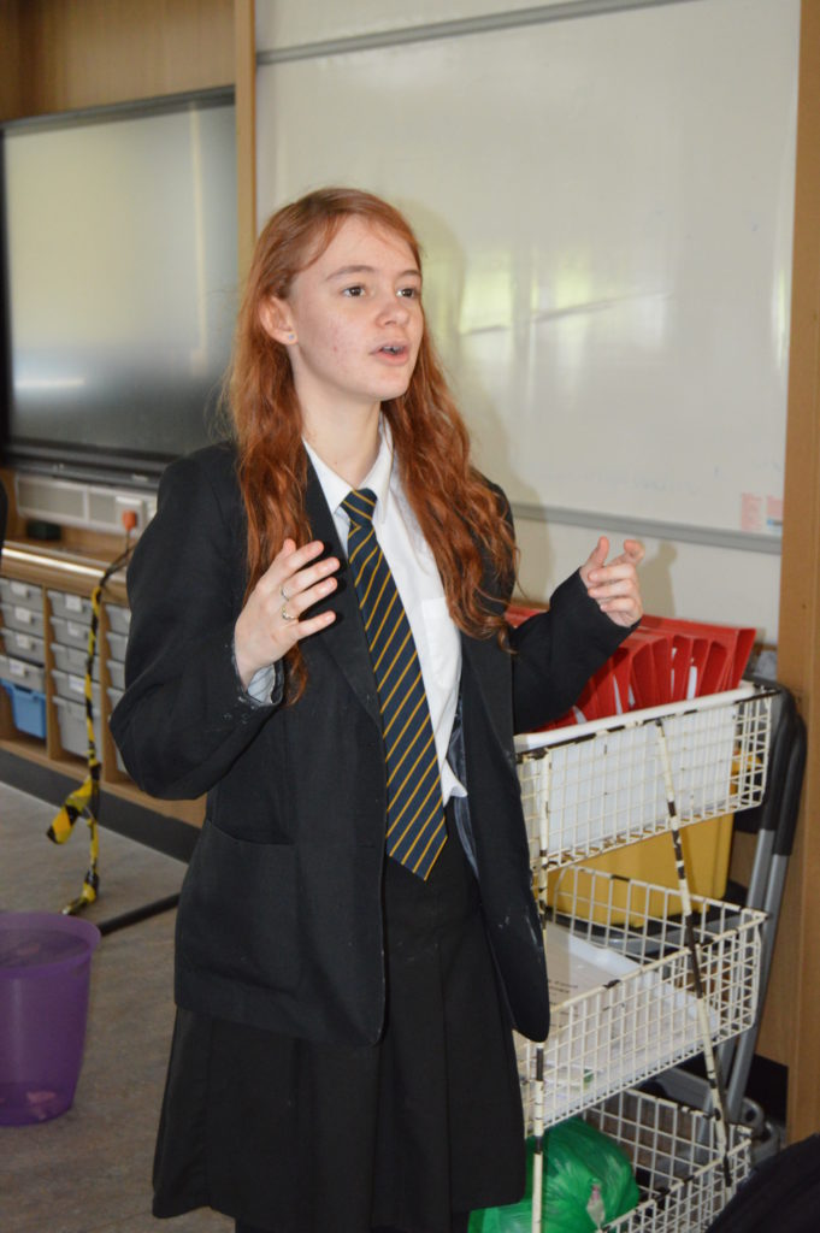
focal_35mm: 52
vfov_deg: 37.9
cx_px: 410
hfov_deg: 25.7
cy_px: 616
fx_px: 1797
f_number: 4.5
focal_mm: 35
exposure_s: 1/60
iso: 2000
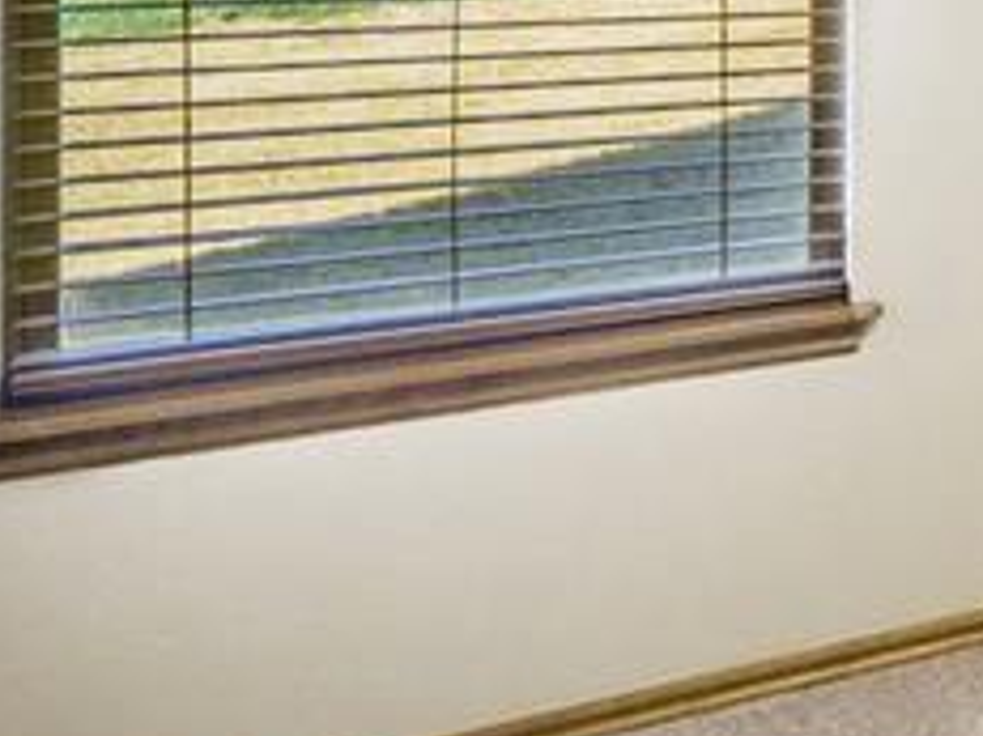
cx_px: 2028
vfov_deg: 21.4
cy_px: -132
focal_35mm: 64
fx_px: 1816
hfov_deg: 18.2
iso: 200
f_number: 7.1
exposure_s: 1/4
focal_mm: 10
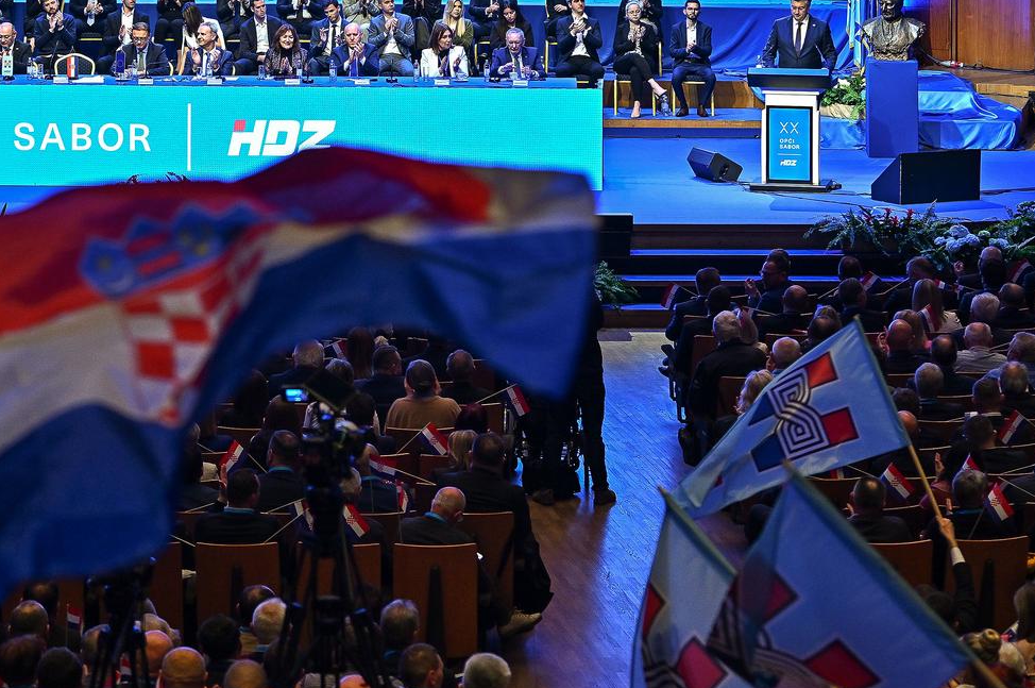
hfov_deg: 17.8
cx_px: 320
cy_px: 289
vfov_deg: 11.9
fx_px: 3302
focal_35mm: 115
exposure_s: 1/200
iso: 800
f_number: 2.8
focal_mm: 70
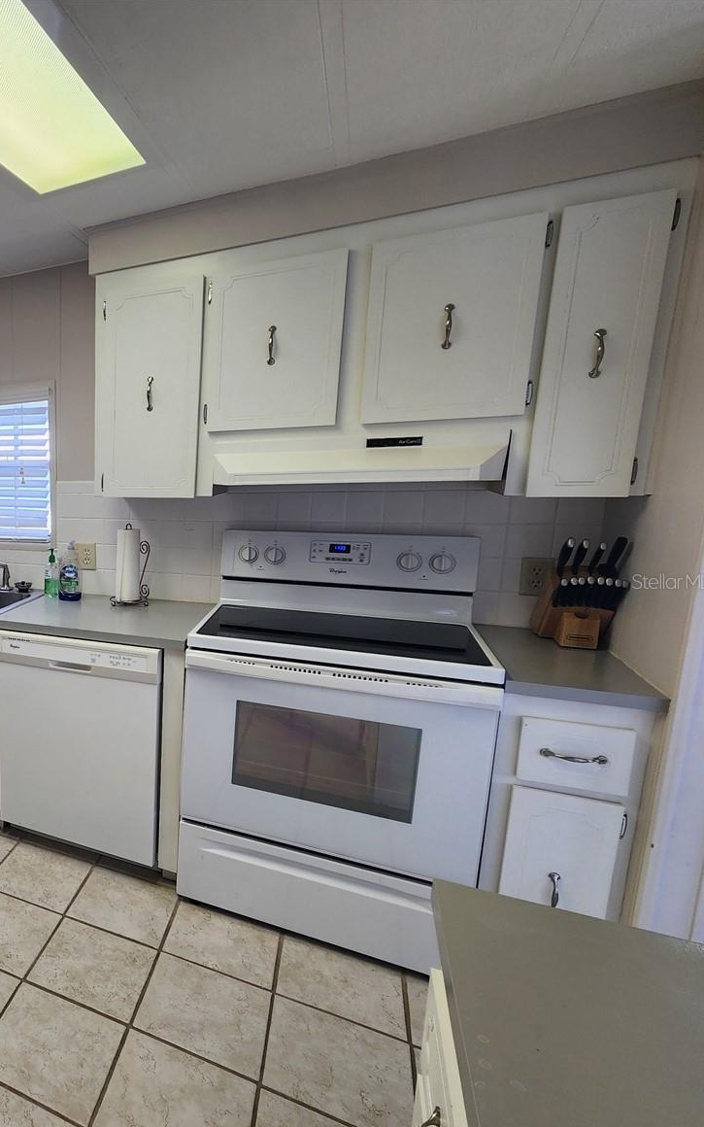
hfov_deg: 47.2
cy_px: 581
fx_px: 583
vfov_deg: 88.0
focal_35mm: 19
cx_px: -53
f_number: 2.2
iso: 80
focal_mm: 2.2
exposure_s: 1/60
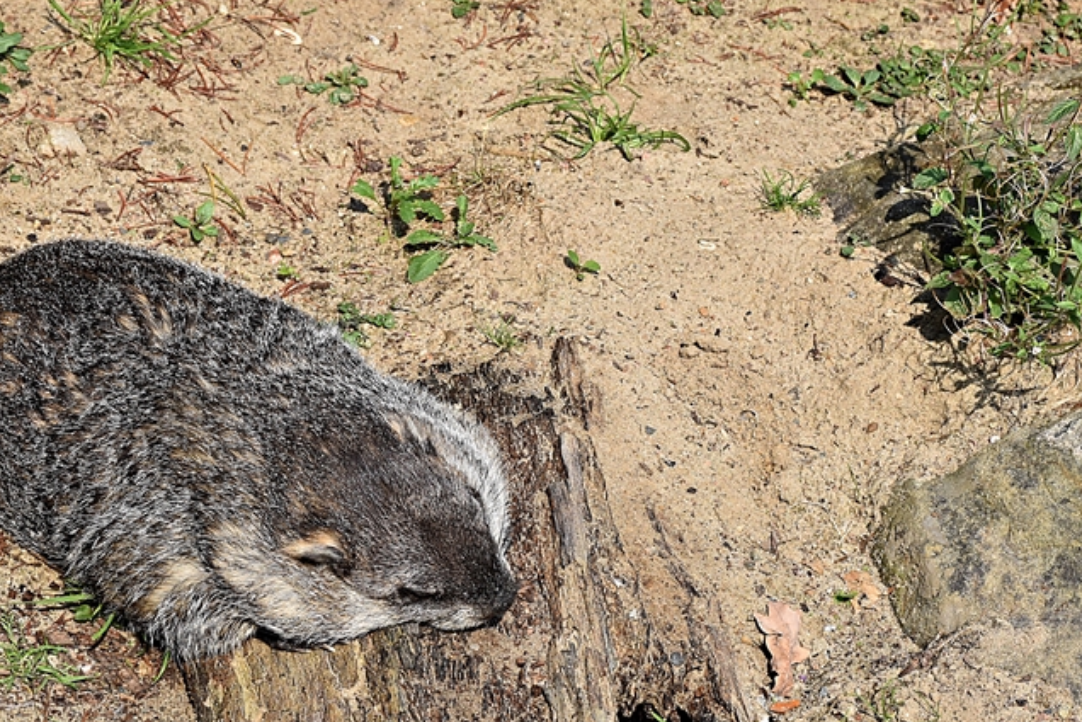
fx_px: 5079
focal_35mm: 169
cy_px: 307
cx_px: 629
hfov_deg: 12.2
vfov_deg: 8.1
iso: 200
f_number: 9
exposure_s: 1/320
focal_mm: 70
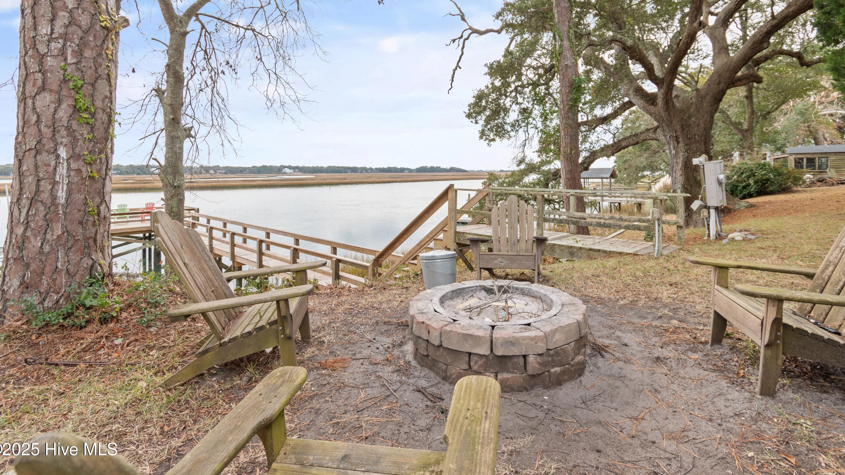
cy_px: 173
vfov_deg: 62.9
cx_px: 445
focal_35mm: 17
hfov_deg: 95.8
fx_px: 381
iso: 100
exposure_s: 1/80
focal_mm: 10
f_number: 4.5
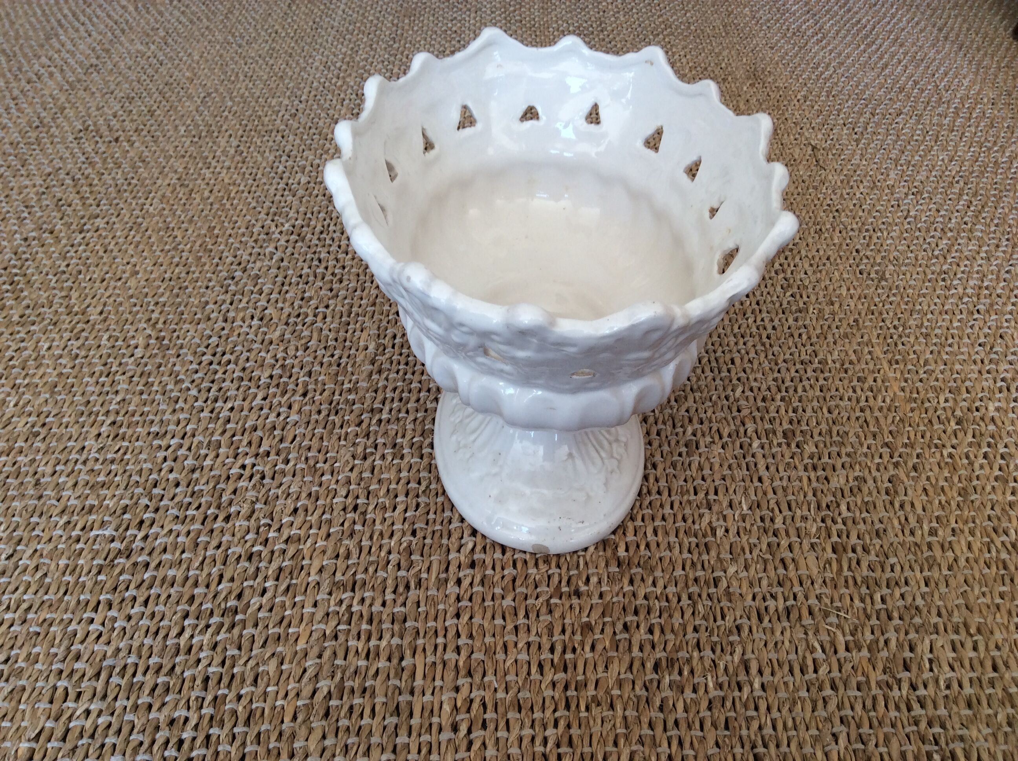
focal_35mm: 32
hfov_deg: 56.9
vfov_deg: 44.1
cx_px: 509
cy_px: 380
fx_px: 940
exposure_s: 1/33
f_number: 2.4
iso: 32
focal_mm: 3.3
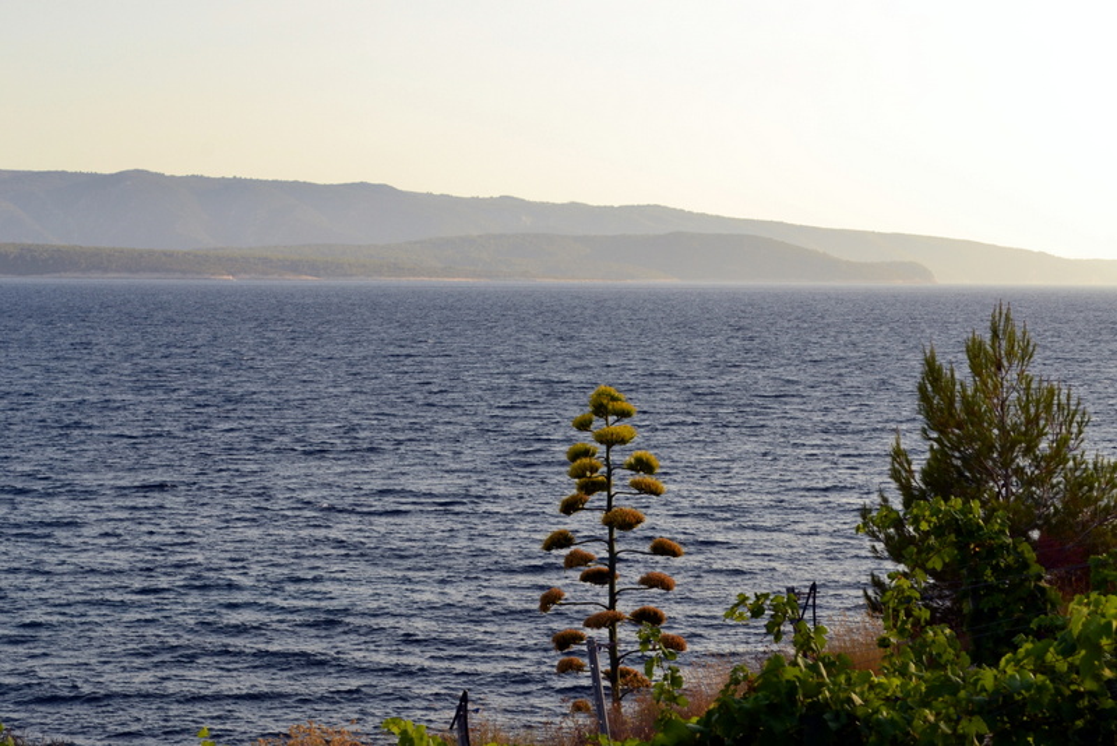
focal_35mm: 82
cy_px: 373
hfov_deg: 24.6
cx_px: 558
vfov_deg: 16.6
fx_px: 2561
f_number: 10
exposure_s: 1/320
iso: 400
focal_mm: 55
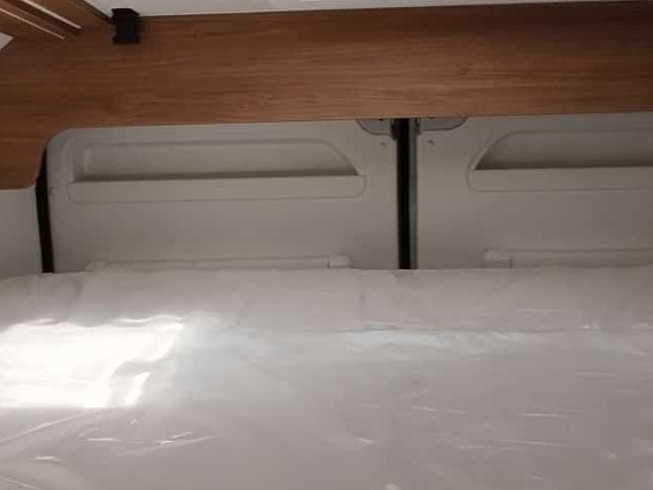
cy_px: 170
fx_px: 755
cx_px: 330
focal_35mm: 40
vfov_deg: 35.7
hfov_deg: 46.8
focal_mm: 1.65
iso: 50
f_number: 2.2
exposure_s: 1/536
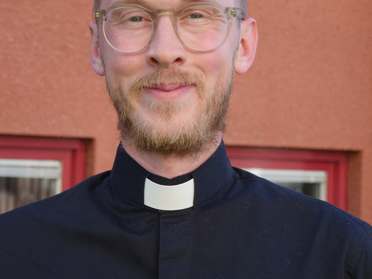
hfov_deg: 24.1
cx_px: 185
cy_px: 115
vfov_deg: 18.2
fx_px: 870
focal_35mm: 81
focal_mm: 30
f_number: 4.9
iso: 200
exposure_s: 1/200
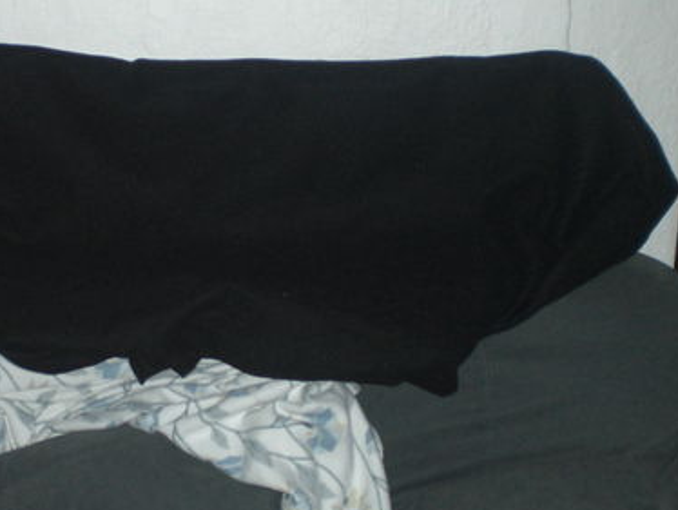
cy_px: 247
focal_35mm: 65
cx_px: 225
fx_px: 1274
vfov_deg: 22.6
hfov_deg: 29.6
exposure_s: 1/60
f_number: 3.1
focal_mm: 6.3
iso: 200
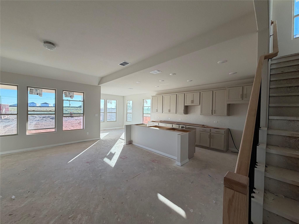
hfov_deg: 102.1
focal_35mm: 14
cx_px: 150
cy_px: 112
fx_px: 121
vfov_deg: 85.7
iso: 64
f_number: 2.2
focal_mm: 2.22
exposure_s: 1/197
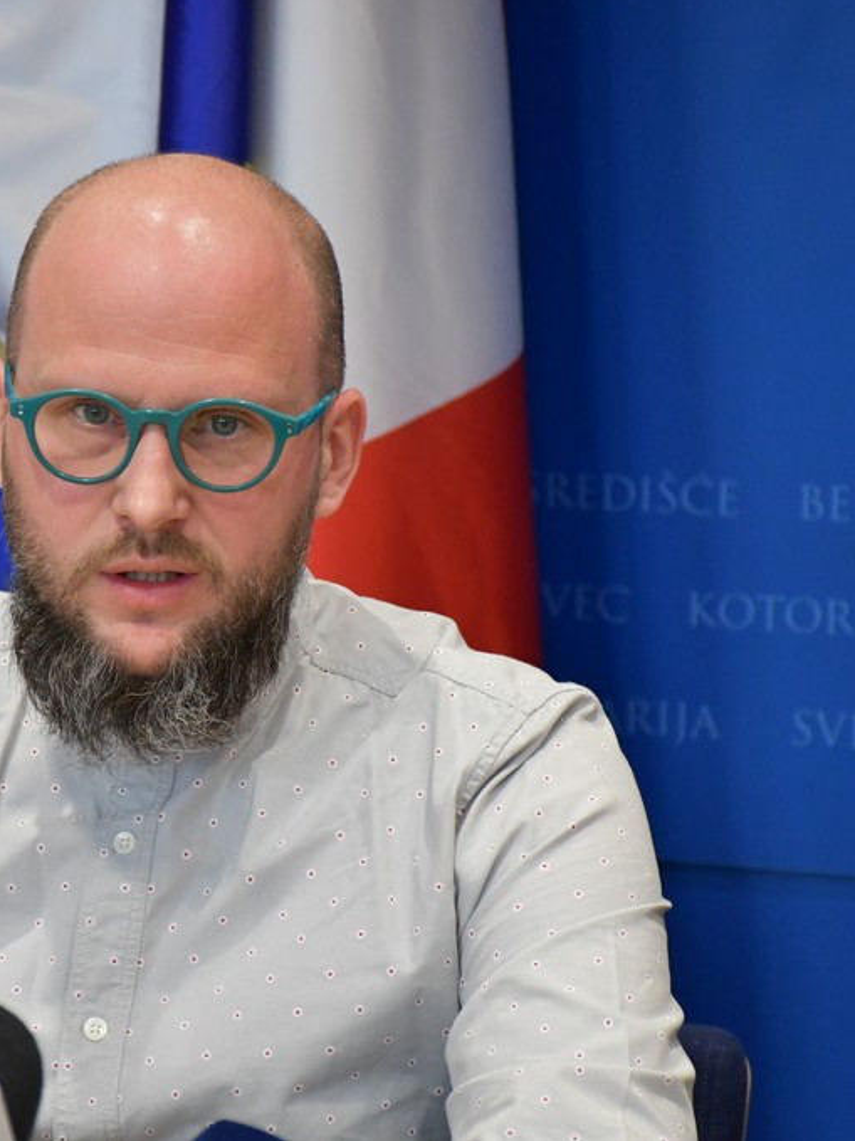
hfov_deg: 7.2
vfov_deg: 9.6
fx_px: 6786
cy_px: 569
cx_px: 292
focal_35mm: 206
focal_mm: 95
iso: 3200
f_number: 5.3
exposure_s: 1/200
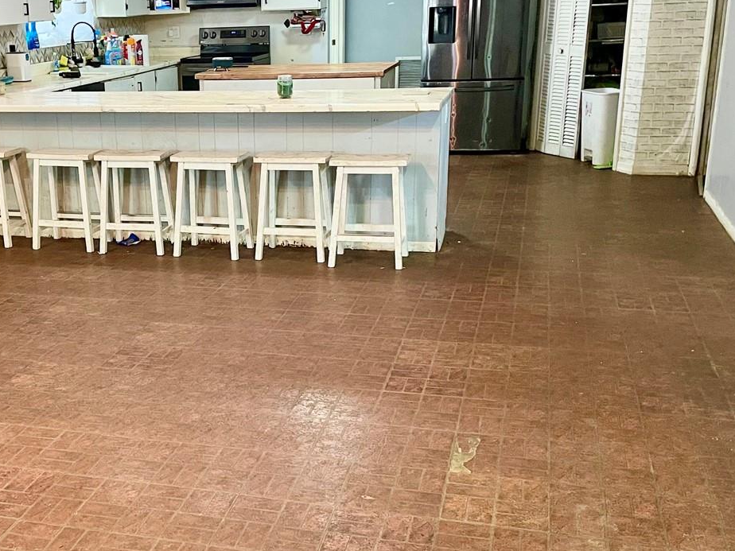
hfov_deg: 41.4
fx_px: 955
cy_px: 320
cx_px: 230
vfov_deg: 32.1
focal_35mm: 45
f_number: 1.6
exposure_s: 1/60
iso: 500
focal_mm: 4.2
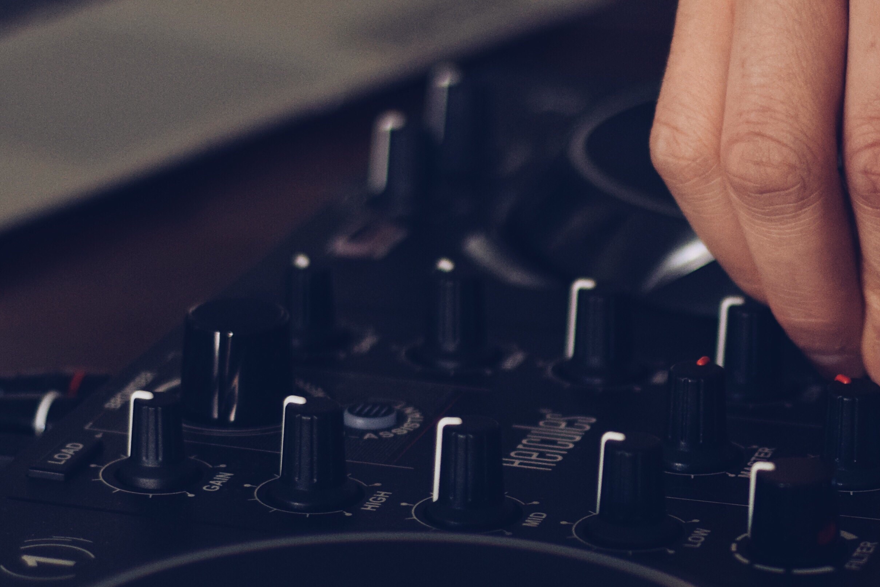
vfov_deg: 7.4
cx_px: 905
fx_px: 4547
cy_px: 547
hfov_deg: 10.9
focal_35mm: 186
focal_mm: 50
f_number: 1.8
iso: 800
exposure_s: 1/100
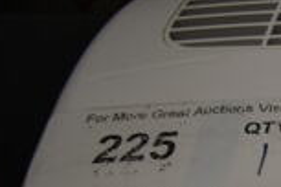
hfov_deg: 15.6
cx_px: 534
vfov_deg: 11.6
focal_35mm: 108
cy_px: 356
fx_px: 843
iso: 100
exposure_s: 1/60
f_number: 4
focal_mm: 18
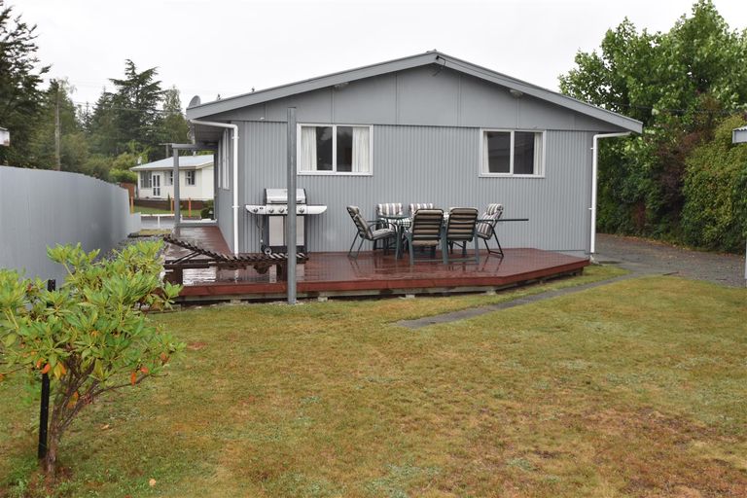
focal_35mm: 33
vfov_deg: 40.0
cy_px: 249
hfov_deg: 57.2
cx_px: 374
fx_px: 685
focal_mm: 22
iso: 140
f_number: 5.6
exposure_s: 1/125
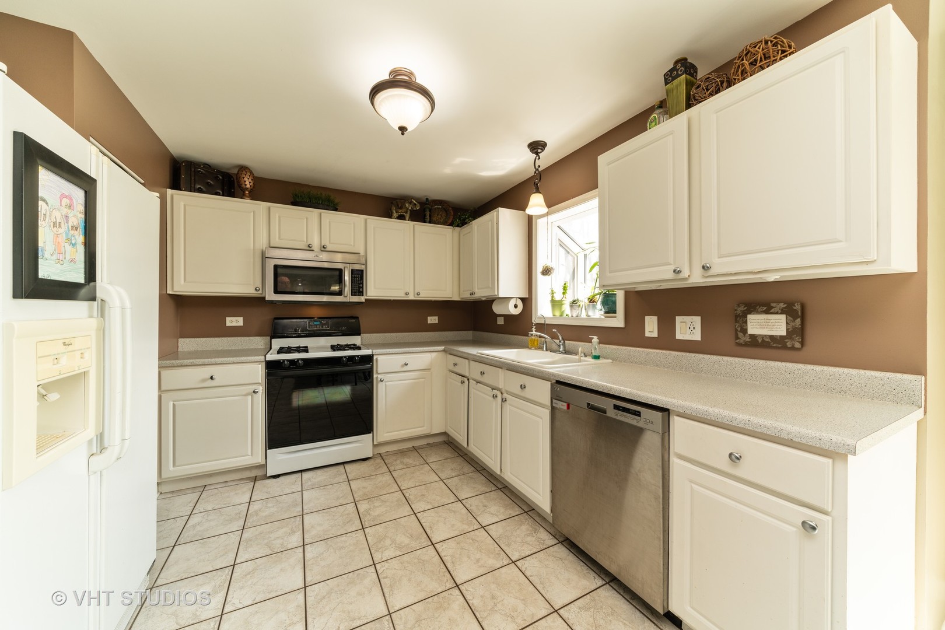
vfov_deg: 85.4
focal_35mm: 13
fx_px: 341
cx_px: 472
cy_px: 315
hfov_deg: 108.3
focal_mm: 13
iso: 100
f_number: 8
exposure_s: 1/13
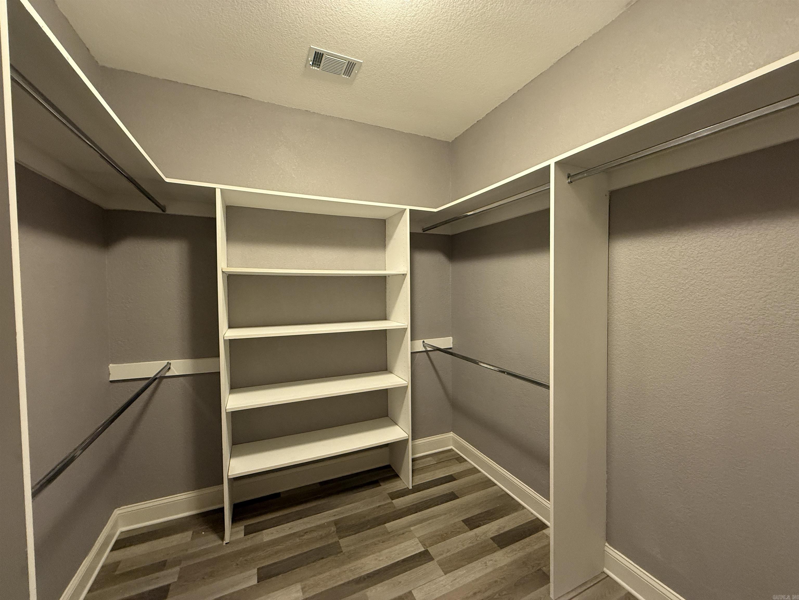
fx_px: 323
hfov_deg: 102.1
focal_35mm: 14
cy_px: 300
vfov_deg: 85.7
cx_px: 400
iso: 400
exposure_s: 1/60
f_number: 2.2
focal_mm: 2.22
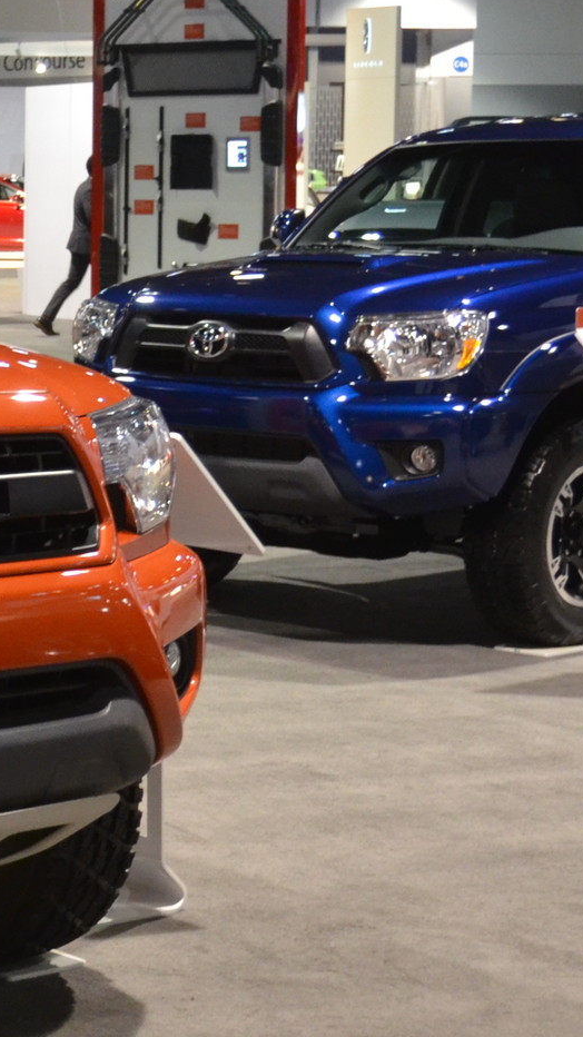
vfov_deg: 21.1
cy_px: 418
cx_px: -512
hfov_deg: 11.1
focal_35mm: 101
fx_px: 2777
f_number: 3.8
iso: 1600
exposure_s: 1/60
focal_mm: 24
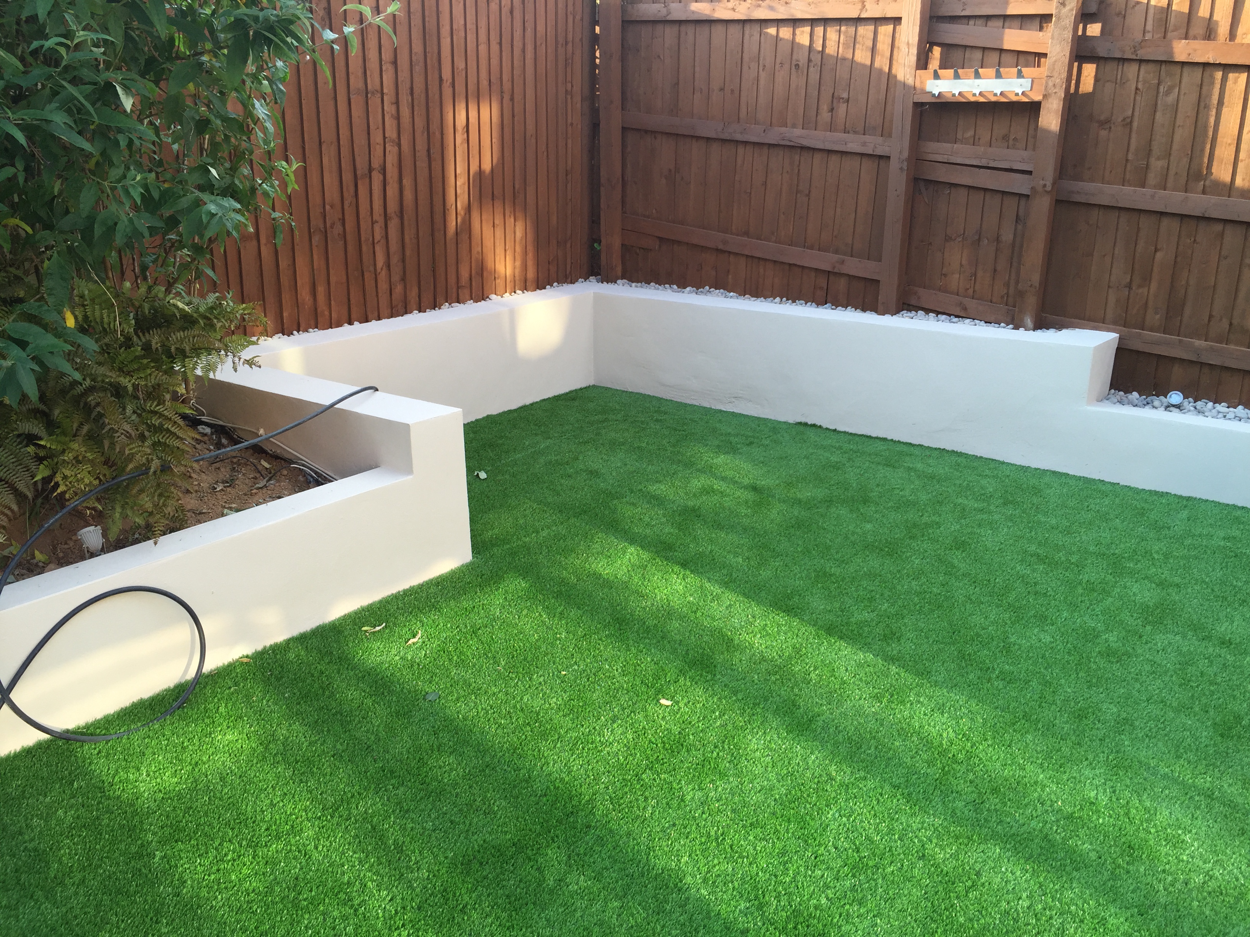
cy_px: 468
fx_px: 1047
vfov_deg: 48.2
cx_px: 625
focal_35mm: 29
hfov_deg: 61.7
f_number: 2.2
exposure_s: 1/197
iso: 32
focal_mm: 4.15
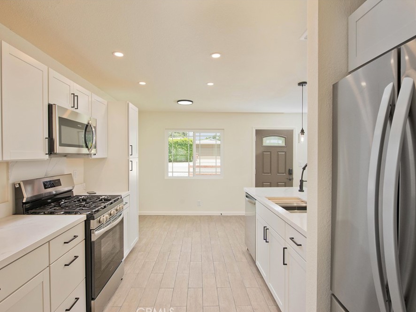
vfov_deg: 66.0
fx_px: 240
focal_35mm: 20
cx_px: 203
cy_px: 159
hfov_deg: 81.7
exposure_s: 1/200
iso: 400
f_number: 7.1
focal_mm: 18
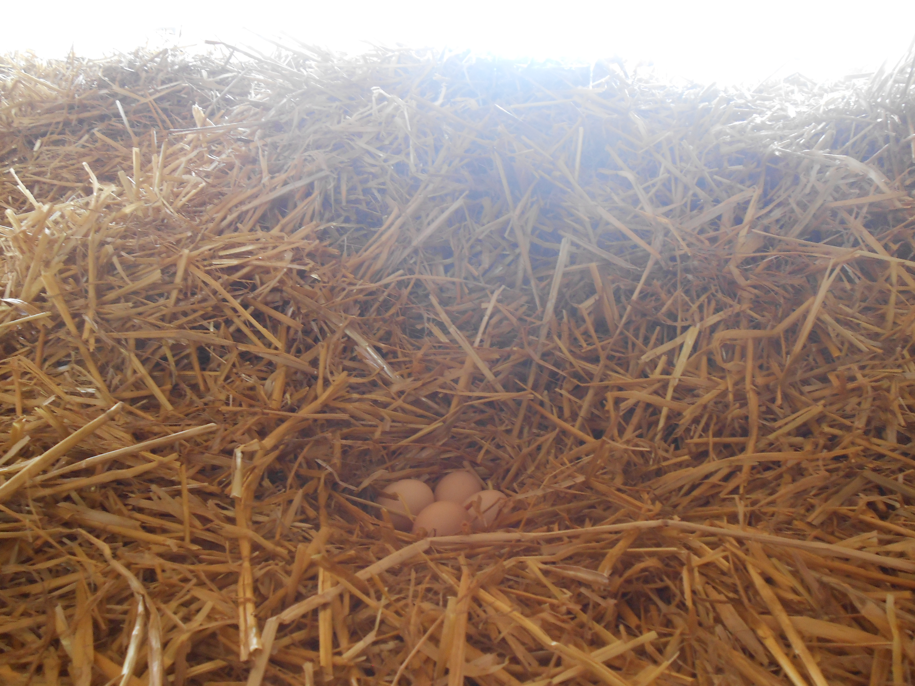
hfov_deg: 60.0
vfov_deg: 46.8
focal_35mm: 30
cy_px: 343
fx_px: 793
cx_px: 458
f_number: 3.8
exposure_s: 1/30
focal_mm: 5.3
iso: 200
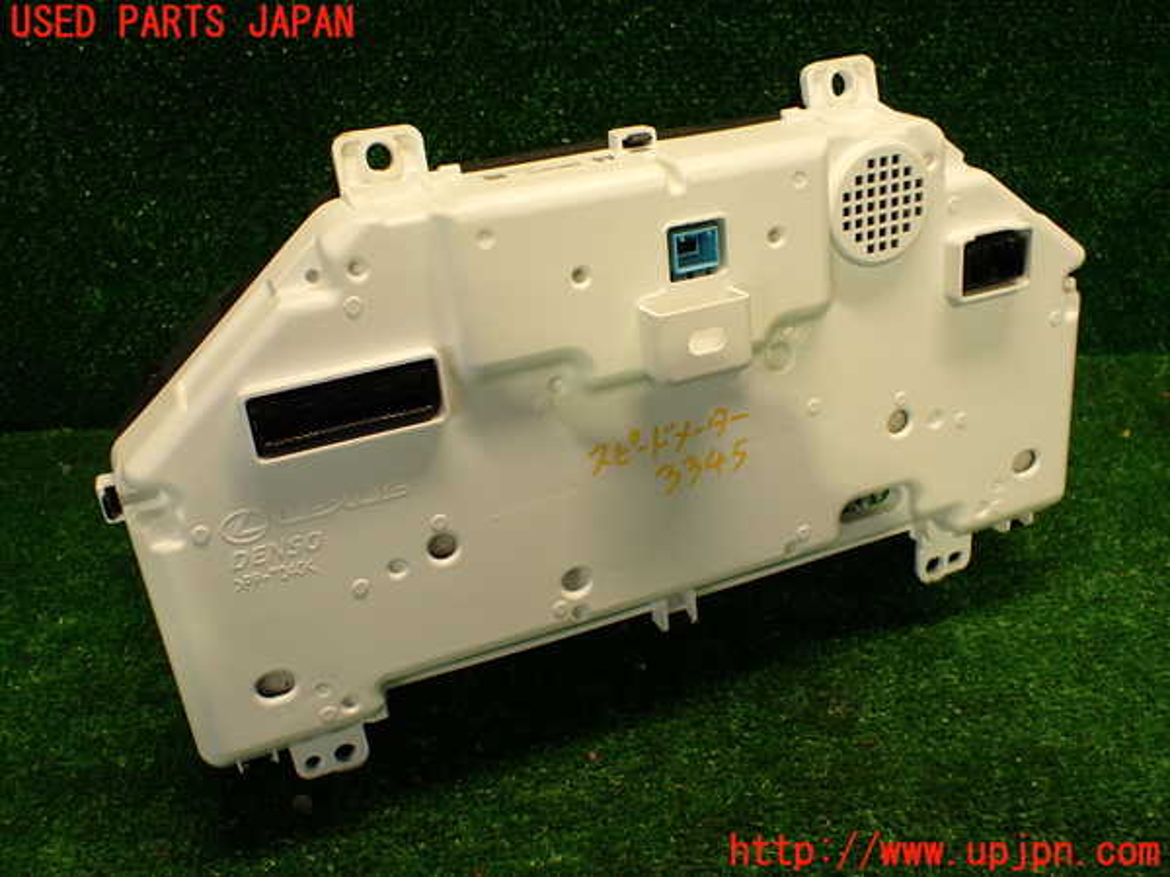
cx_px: 585
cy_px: 438
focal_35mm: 32
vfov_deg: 44.2
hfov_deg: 56.8
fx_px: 1082
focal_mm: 5.79
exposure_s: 1/50
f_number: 2.4
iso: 200
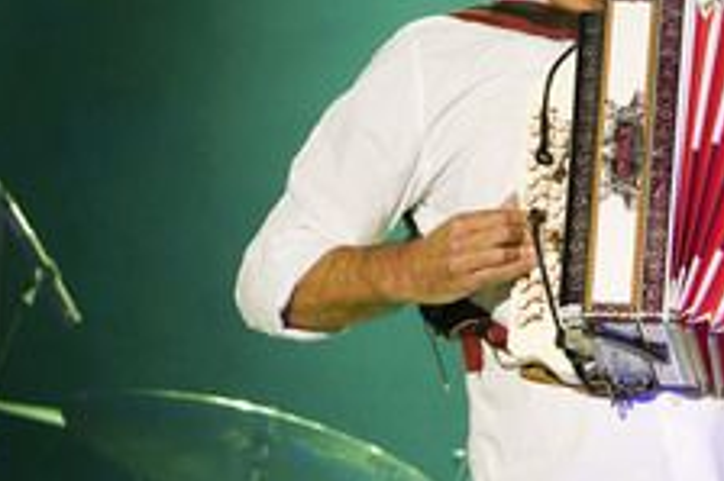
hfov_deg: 3.6
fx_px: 11414
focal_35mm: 568
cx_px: 687
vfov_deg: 2.4
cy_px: 145
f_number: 5.6
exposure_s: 1/160
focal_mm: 282
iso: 3200
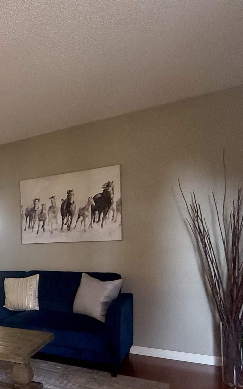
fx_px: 350
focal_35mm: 33
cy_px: 257
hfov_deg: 27.8
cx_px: -110
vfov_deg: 57.0
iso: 160
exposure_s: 1/99
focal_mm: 2.22
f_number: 2.2
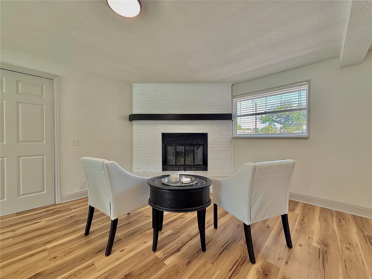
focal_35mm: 14
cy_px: 140
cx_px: 186
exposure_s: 1/120
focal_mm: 2.22
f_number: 2.2
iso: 100
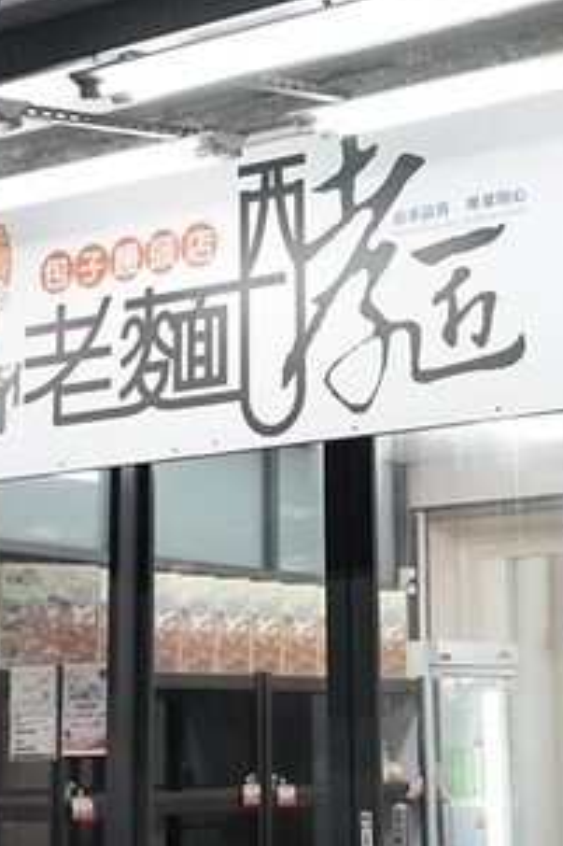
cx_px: 392
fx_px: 2114
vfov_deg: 22.3
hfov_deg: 15.1
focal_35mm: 90
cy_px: 137
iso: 250
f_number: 2.8
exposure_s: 1/60
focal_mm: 32
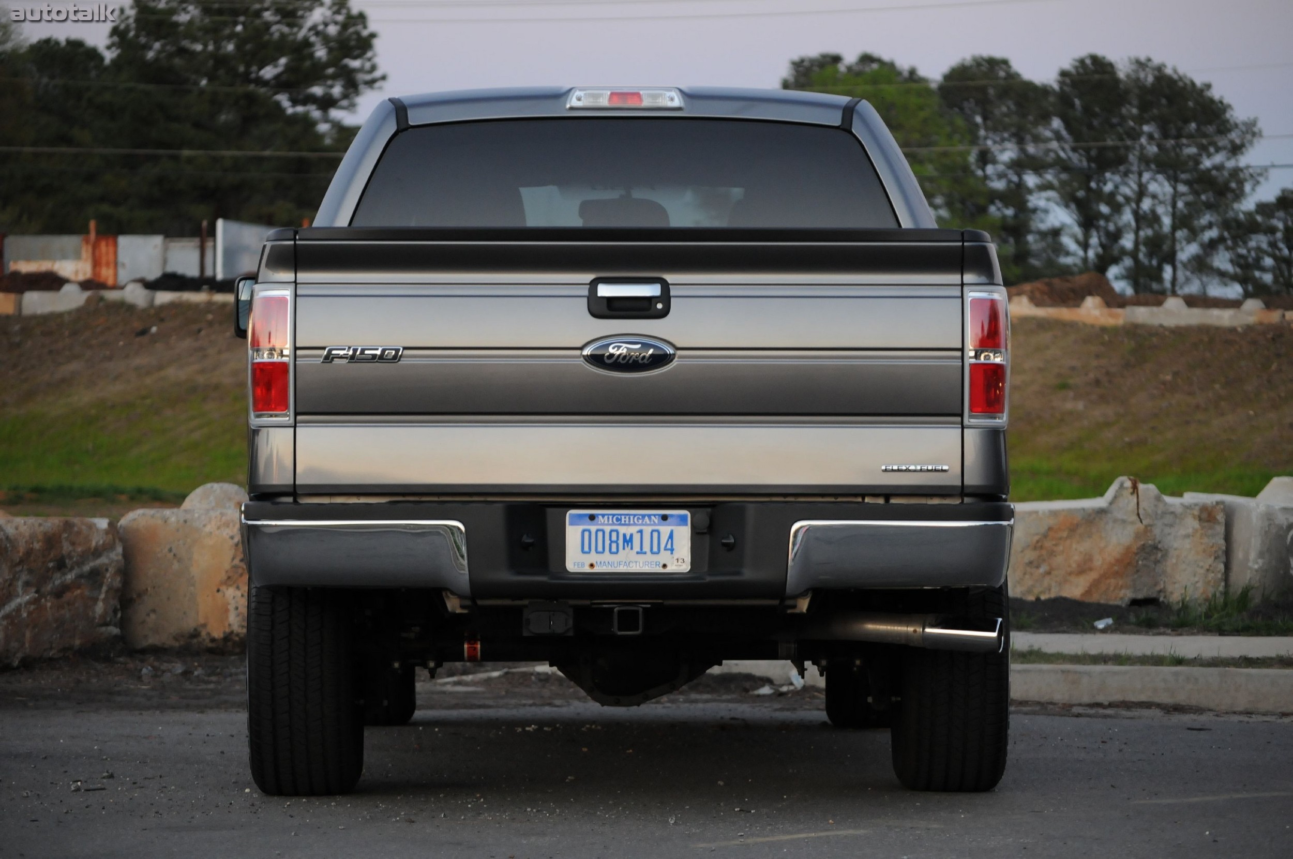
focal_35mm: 129
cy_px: 430
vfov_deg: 10.6
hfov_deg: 15.9
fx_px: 4628
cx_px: 646
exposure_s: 1/50
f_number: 4.2
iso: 800
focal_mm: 86
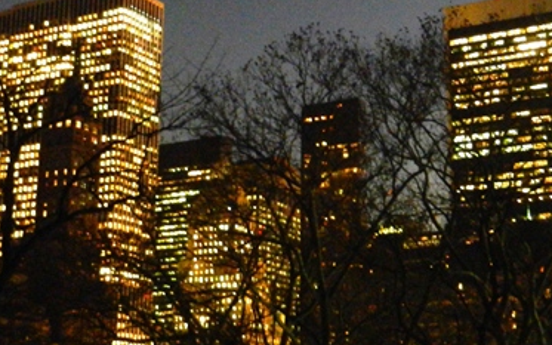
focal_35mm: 75
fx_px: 1128
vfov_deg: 17.3
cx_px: 292
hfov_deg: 27.5
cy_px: 95
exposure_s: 1/10
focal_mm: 5.9
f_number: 3.8
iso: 560
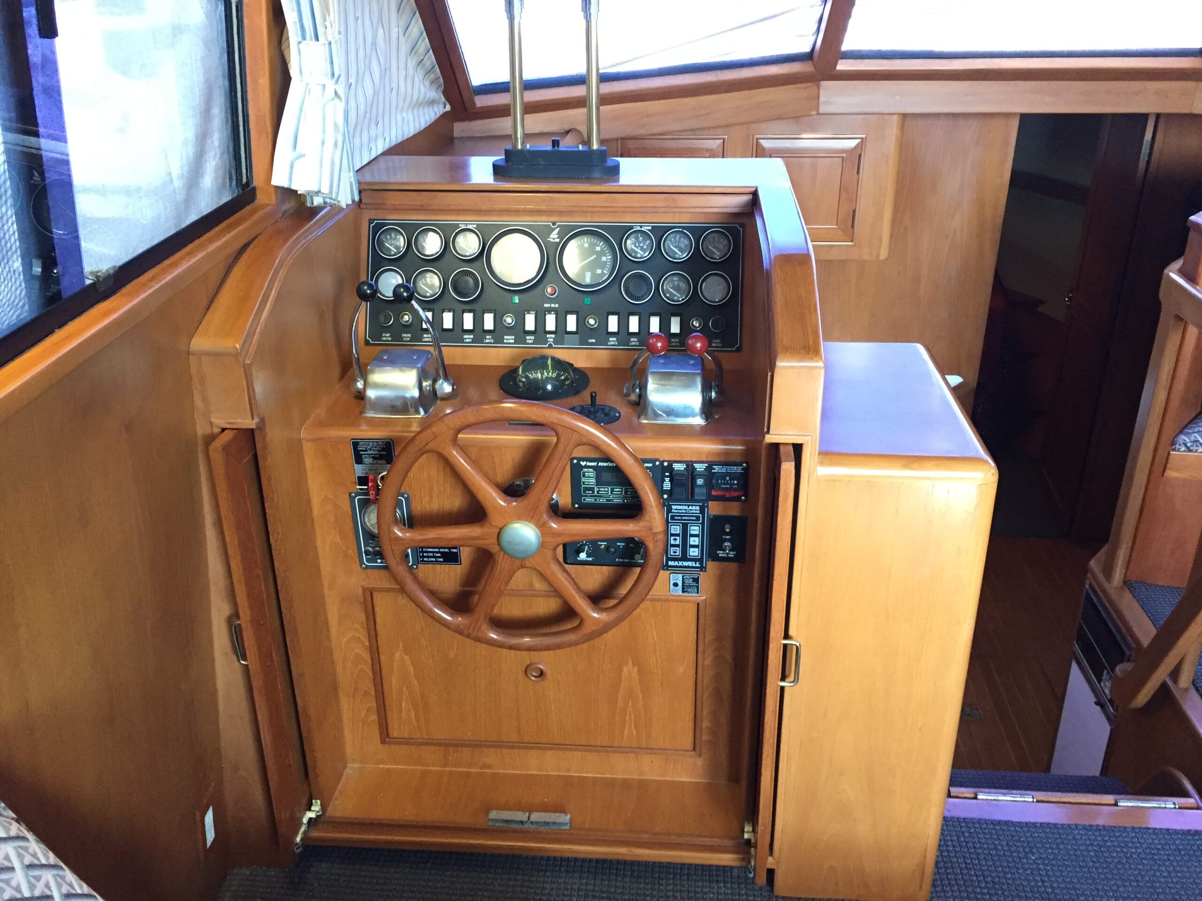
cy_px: 450
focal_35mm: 29
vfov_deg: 48.2
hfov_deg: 61.7
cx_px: 601
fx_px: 1007
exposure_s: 1/30
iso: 250
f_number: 2.2
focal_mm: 4.15
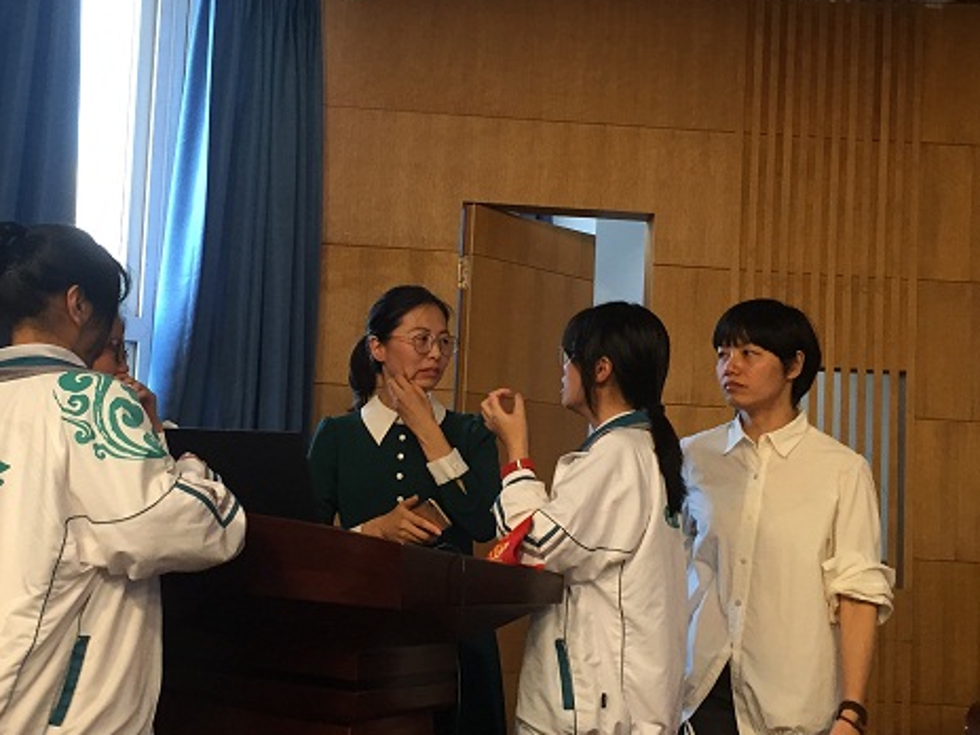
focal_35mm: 51
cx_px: 387
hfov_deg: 37.3
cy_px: 382
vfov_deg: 28.6
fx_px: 1444
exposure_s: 1/30
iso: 50
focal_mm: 4.15
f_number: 2.2
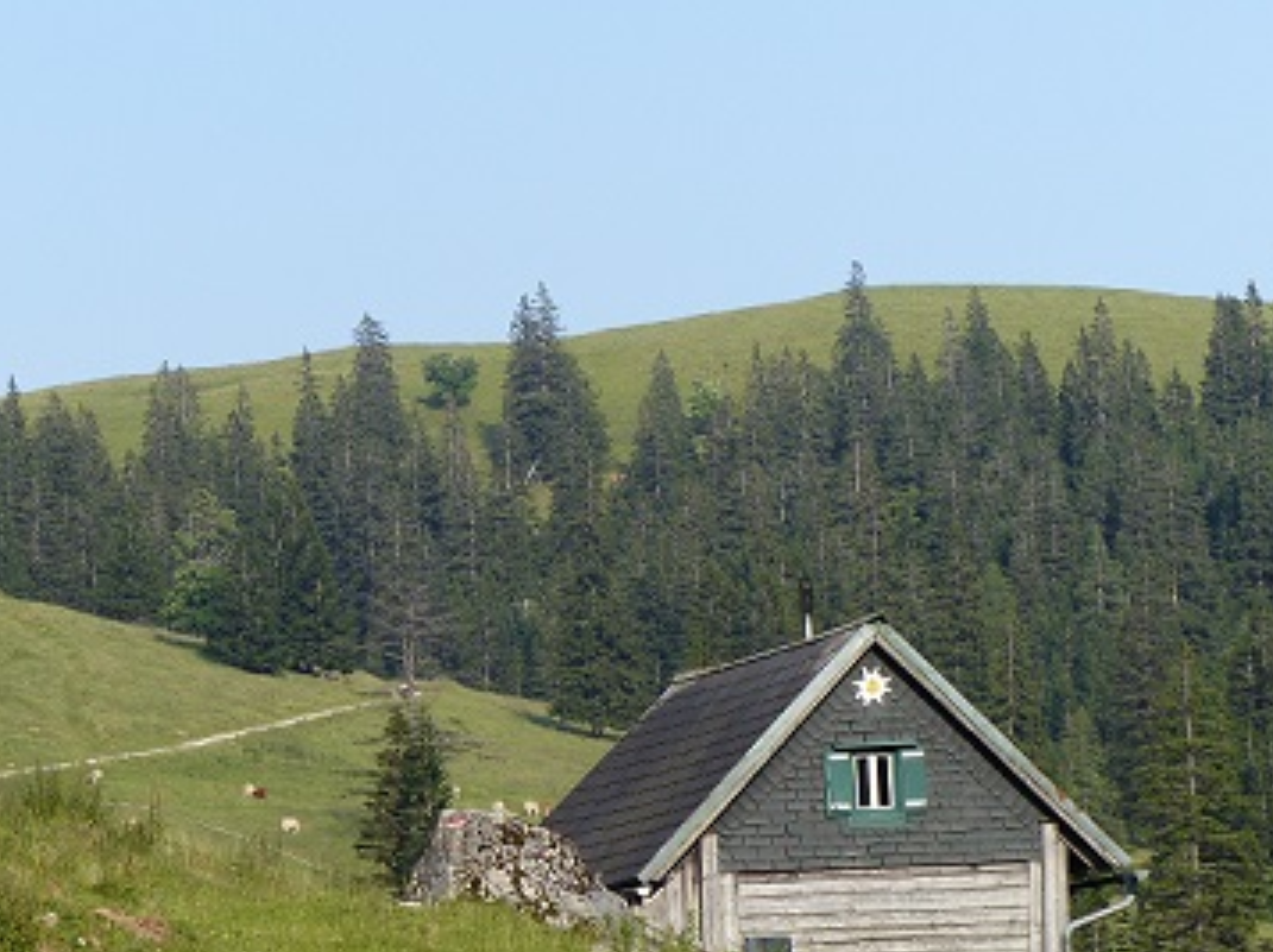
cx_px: 392
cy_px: 631
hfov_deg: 7.0
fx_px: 10360
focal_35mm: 282
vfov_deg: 5.3
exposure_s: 1/640
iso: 100
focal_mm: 33
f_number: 4
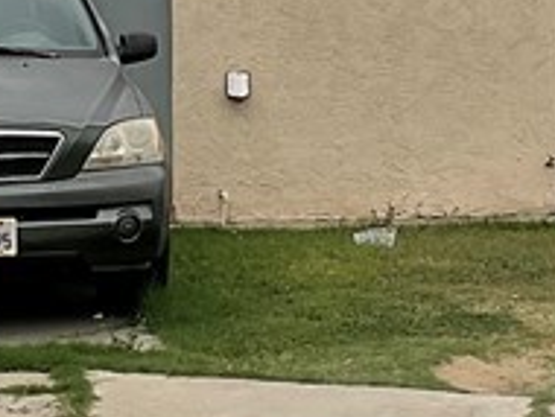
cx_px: 237
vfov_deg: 9.5
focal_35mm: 156
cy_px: 3
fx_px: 2504
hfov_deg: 12.6
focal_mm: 3
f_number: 1.8
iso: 16
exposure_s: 1/3534
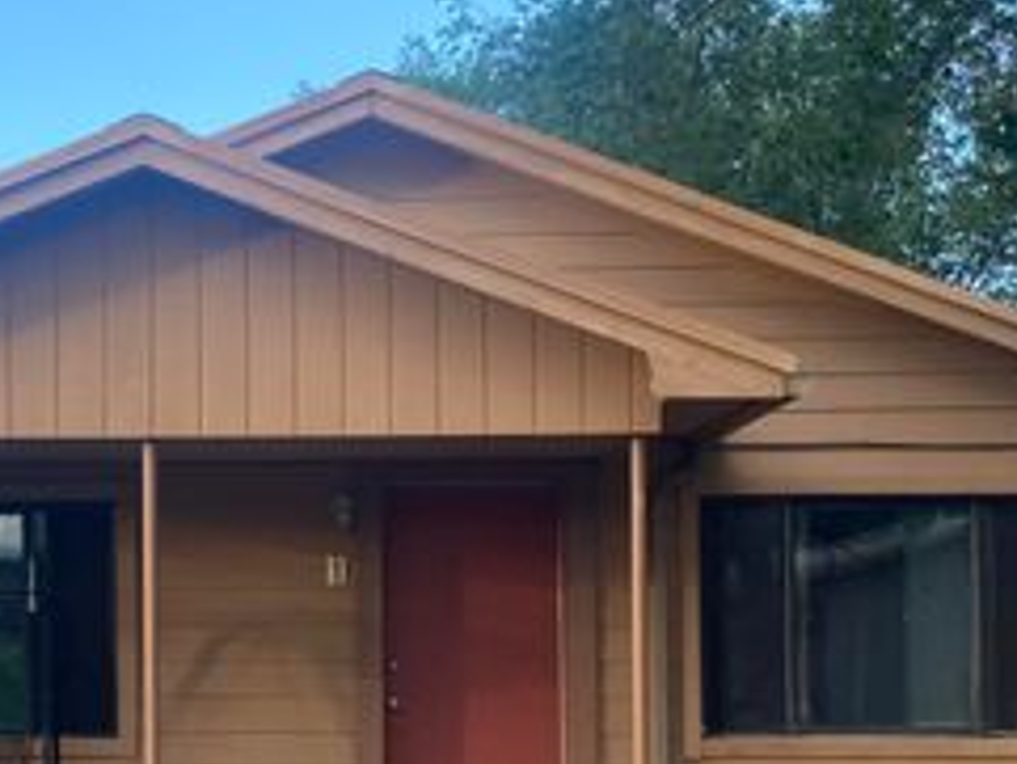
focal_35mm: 58
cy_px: 635
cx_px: 405
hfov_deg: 33.1
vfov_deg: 24.7
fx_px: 1705
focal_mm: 3.99
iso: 32
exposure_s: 1/121
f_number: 1.8
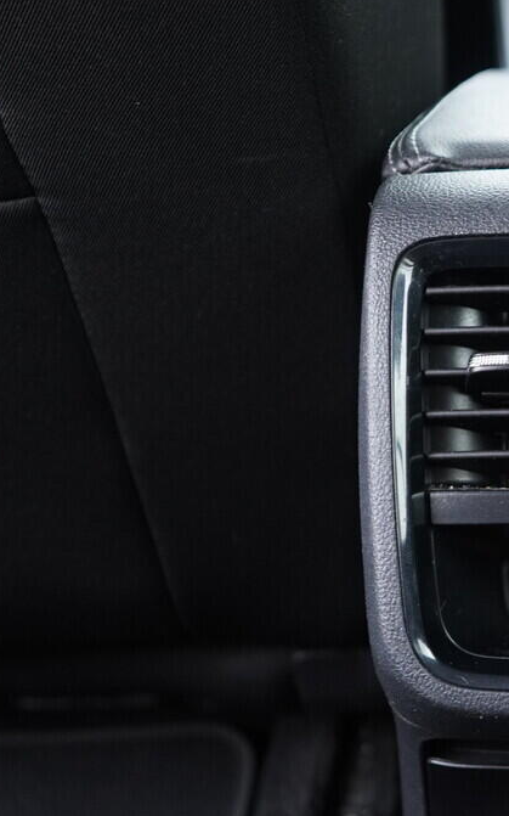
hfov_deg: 21.5
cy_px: 408
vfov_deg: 36.3
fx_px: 1244
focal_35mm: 56
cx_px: 606
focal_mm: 24
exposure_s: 1/40
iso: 1000
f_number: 2.8
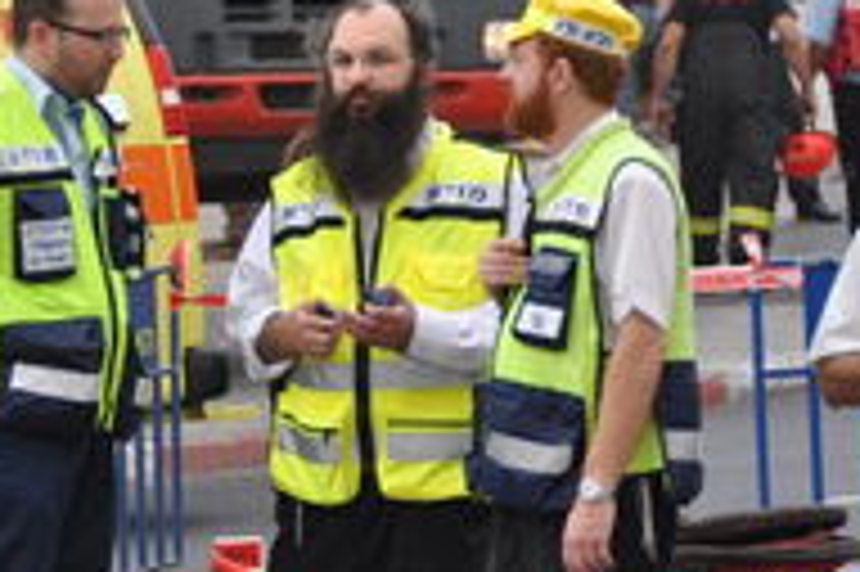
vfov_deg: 3.6
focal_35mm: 377
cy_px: 43
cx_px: 135
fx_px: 8998
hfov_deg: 5.5
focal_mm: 120
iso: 200
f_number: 6.3
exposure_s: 1/160
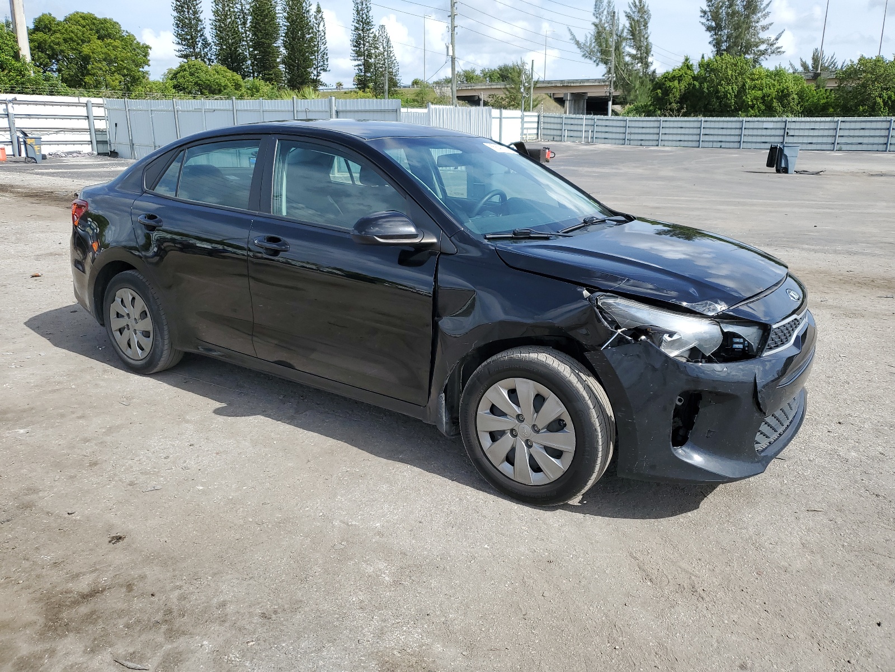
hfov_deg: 67.3
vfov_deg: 53.1
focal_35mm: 26
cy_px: 336
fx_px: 672
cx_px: 448
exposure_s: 1/2500
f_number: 1.5
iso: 50
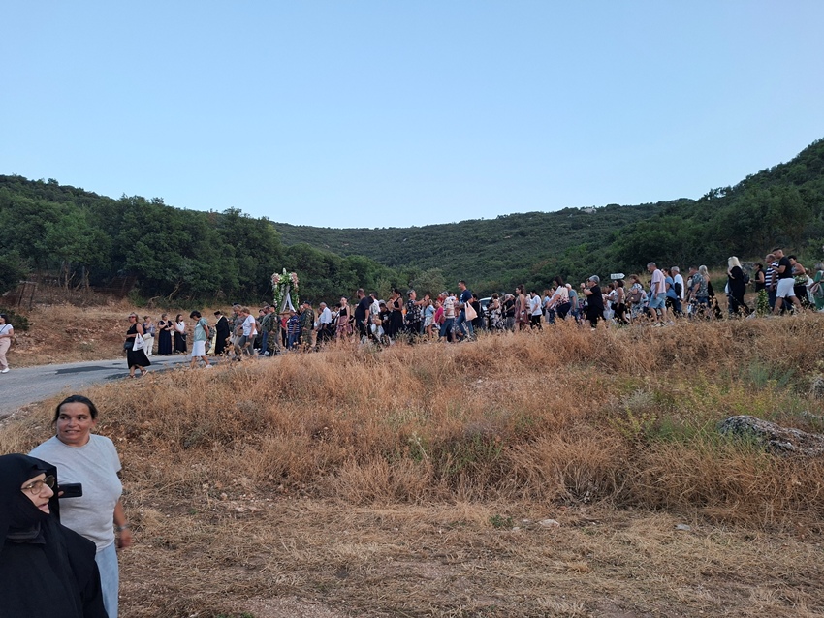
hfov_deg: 73.9
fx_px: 548
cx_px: 412
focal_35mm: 23
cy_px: 309
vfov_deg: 58.9
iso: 50
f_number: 1.8
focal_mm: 5.54
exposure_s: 1/100
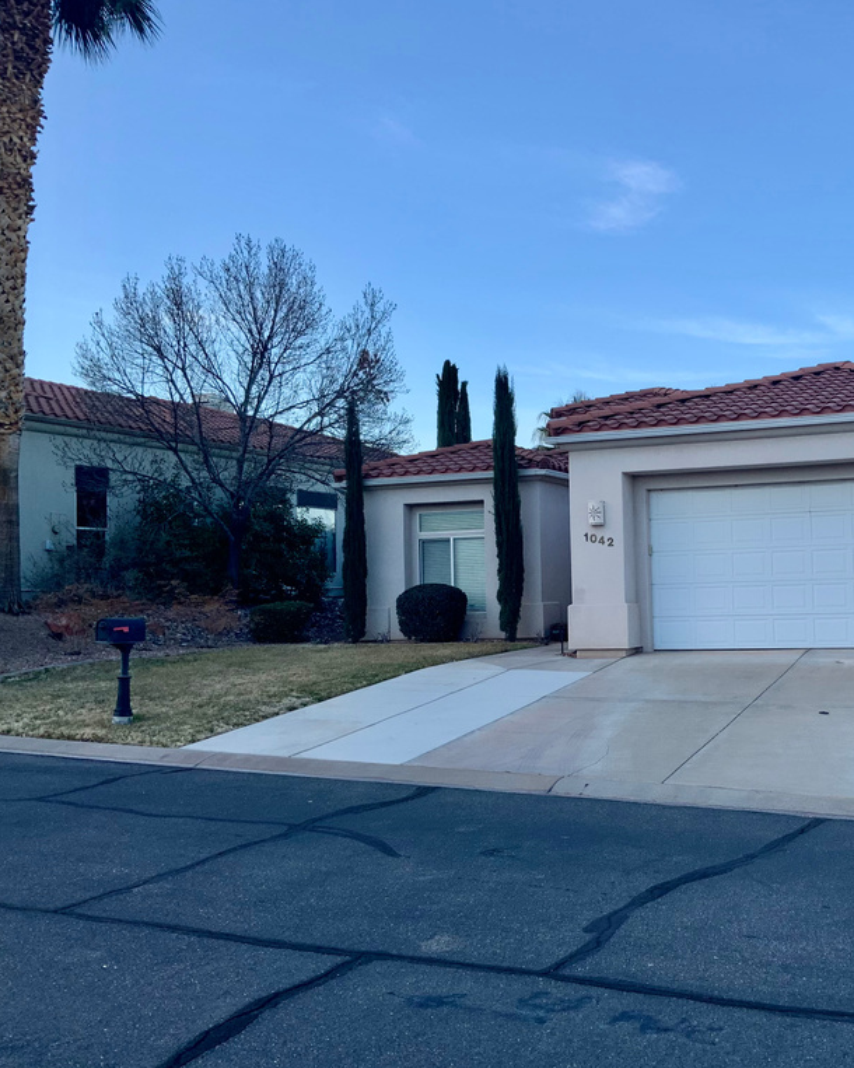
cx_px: 664
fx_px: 1201
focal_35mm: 38
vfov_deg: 47.9
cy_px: 535
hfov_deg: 37.9
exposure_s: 1/519
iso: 16
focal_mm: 3
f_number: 1.8
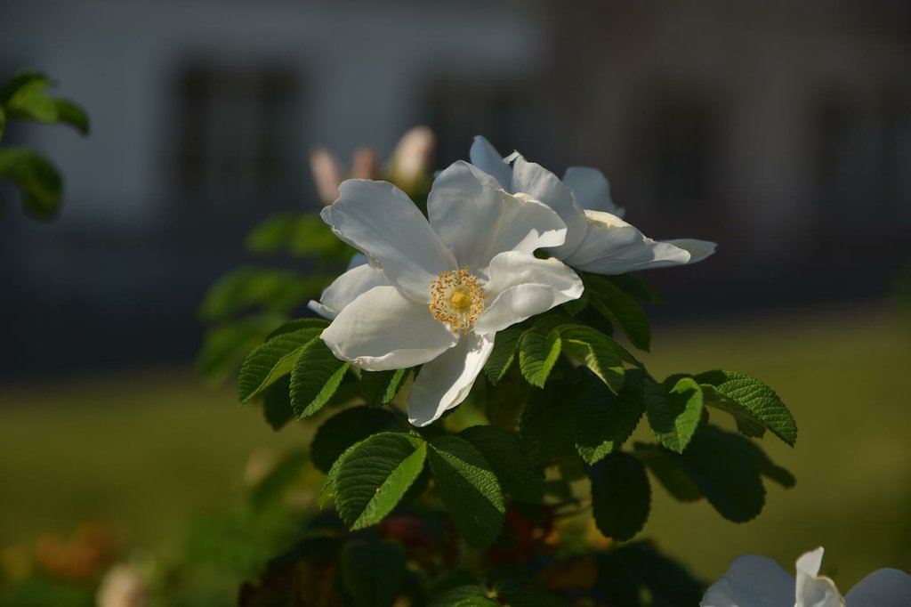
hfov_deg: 19.5
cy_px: 304
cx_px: 456
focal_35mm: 105
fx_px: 2656
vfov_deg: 13.0
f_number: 4
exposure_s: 1/800
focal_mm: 70
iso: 100
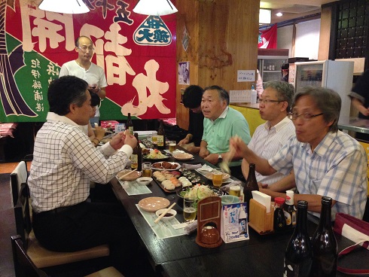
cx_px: 184
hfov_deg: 55.3
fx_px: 352
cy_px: 138
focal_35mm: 33
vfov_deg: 43.0
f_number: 2.4
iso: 400
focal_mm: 4.12
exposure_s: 1/15
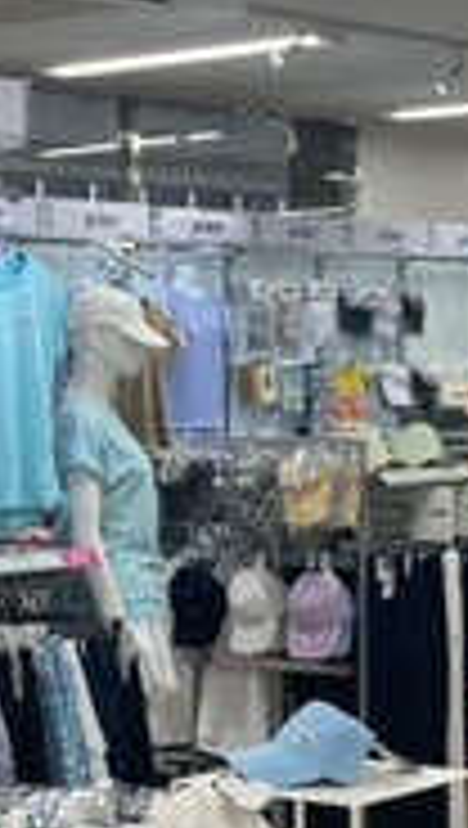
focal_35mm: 106
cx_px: 140
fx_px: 2330
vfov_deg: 20.1
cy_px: 562
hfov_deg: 11.5
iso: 80
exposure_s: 1/120
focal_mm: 3.99
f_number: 1.8
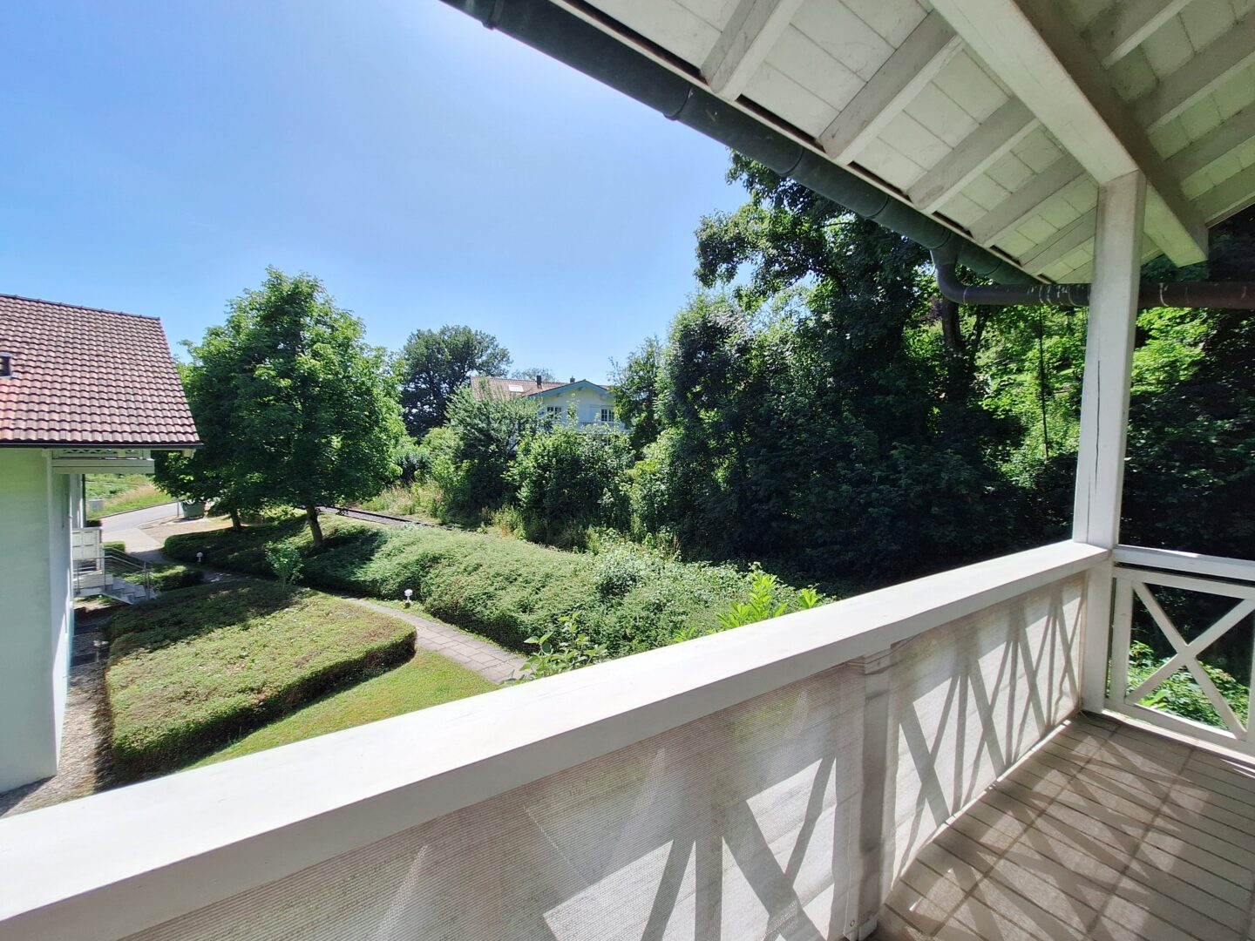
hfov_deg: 106.2
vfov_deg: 89.9
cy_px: 470
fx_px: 471
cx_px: 628
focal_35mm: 13
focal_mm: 1.74
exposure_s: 1/1783
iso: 40
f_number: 2.2
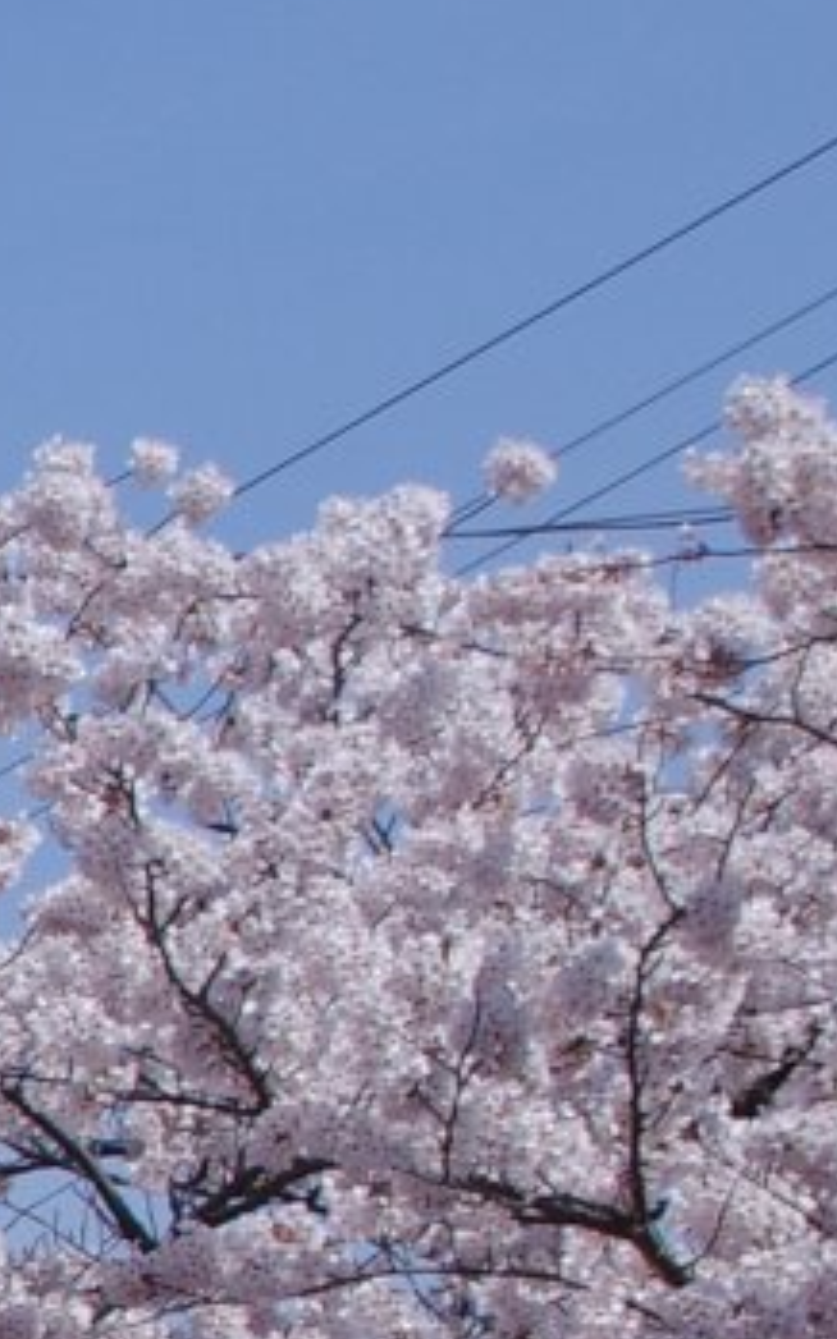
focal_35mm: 294
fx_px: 10735
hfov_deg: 4.0
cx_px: -3125
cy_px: 2200
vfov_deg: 7.0
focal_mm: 28.13
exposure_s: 1/250
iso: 100
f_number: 8
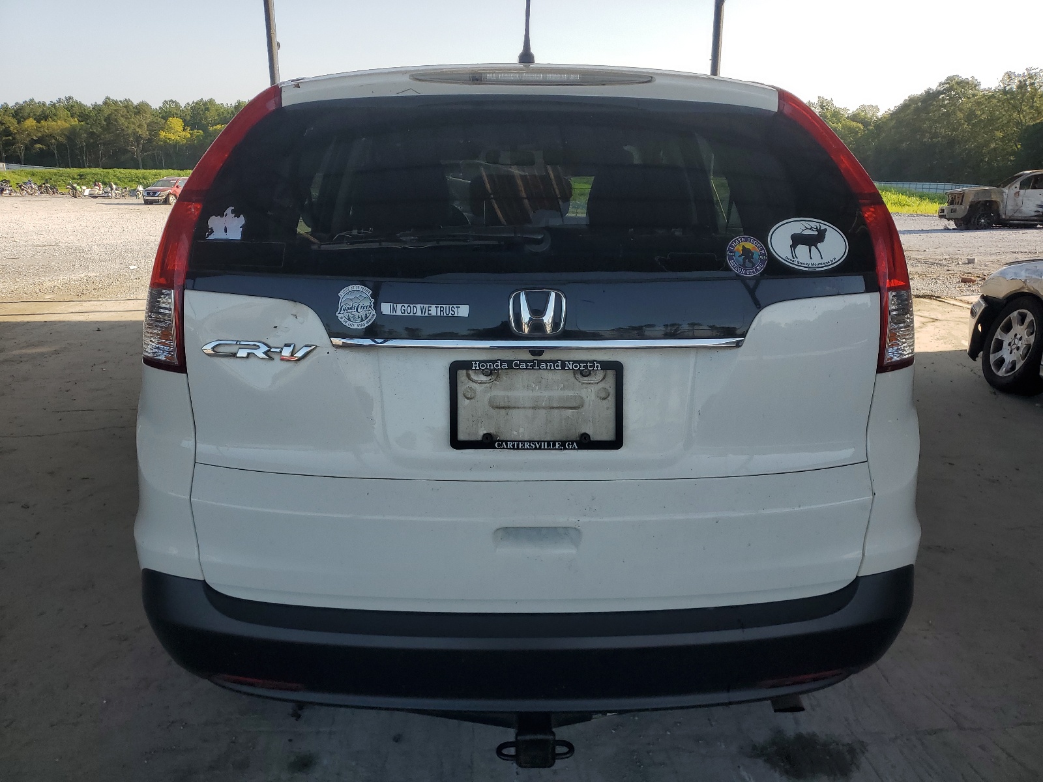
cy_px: 391
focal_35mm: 26
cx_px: 522
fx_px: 783
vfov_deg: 53.1
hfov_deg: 67.3
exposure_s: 1/1429
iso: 50
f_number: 1.5
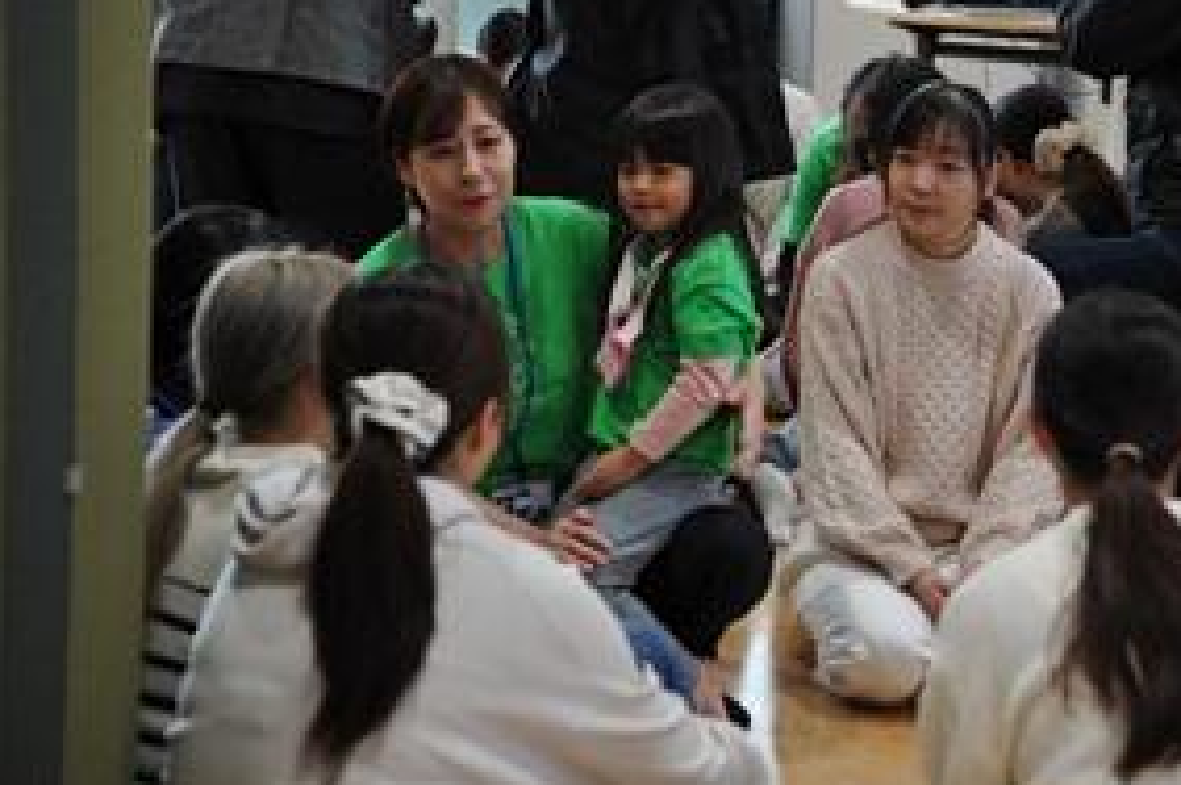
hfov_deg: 17.0
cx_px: 830
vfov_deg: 11.4
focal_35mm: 120
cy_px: 317
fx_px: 3932
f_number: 4
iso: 500
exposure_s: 1/60
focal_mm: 85
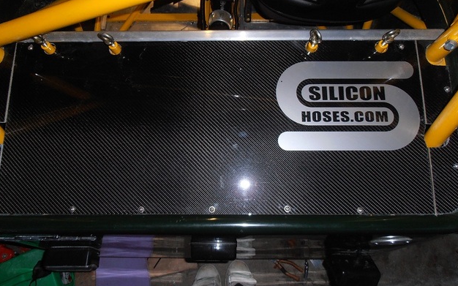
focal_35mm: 26
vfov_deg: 47.4
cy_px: 123
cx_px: 225
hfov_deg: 70.4
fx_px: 324
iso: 125
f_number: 3
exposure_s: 1/30
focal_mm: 4.2
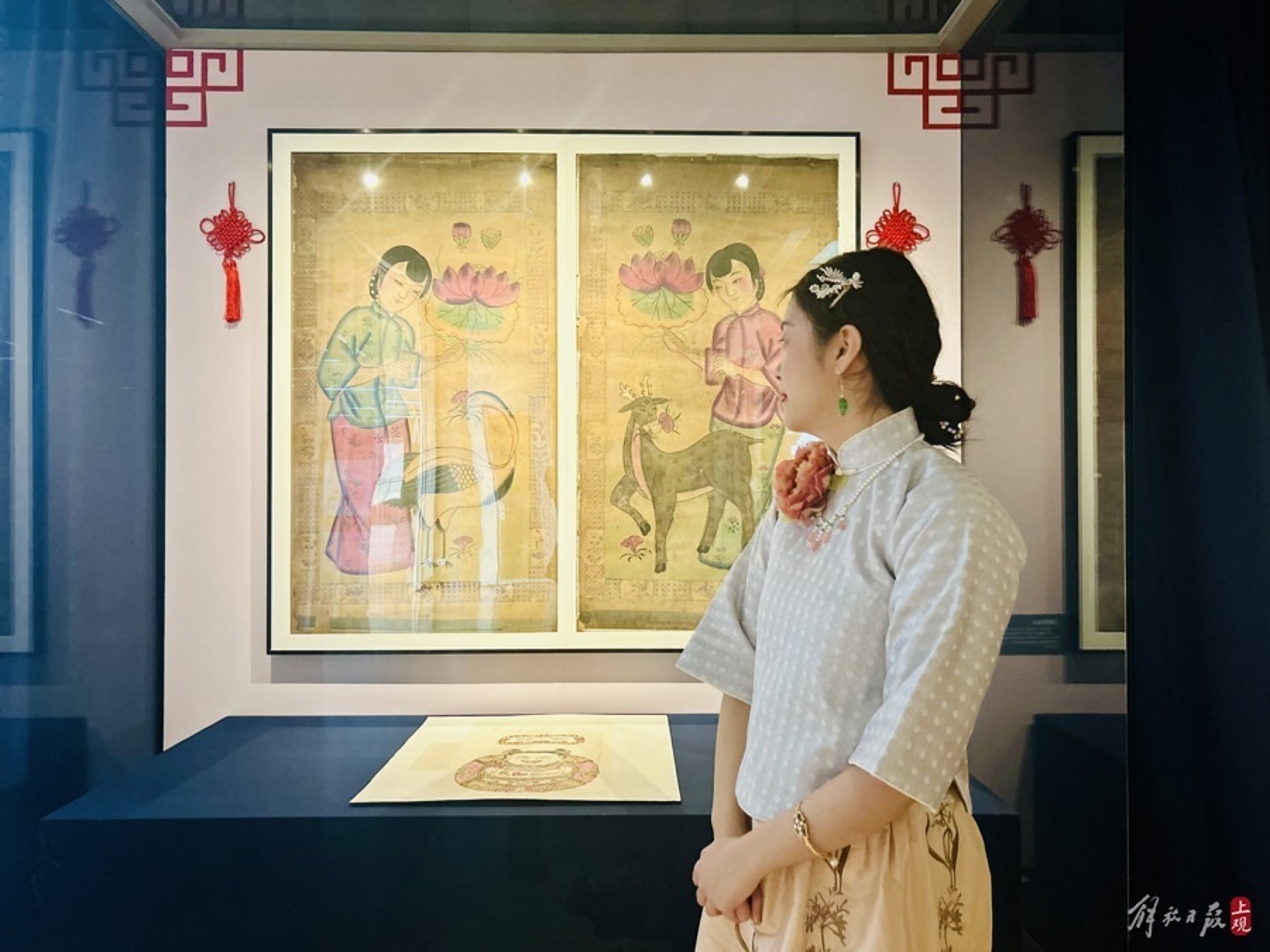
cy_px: 476
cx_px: 635
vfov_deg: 53.1
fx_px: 954
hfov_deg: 67.3
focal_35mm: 26
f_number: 1.5
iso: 500
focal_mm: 5.7
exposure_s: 1/50
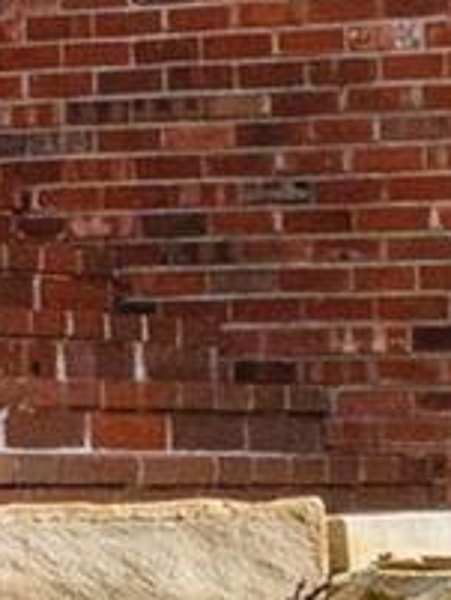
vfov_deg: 8.8
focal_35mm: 214
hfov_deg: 6.1
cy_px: 1140
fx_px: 3714
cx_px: 1610
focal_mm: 14
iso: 400
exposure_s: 1/320
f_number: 10
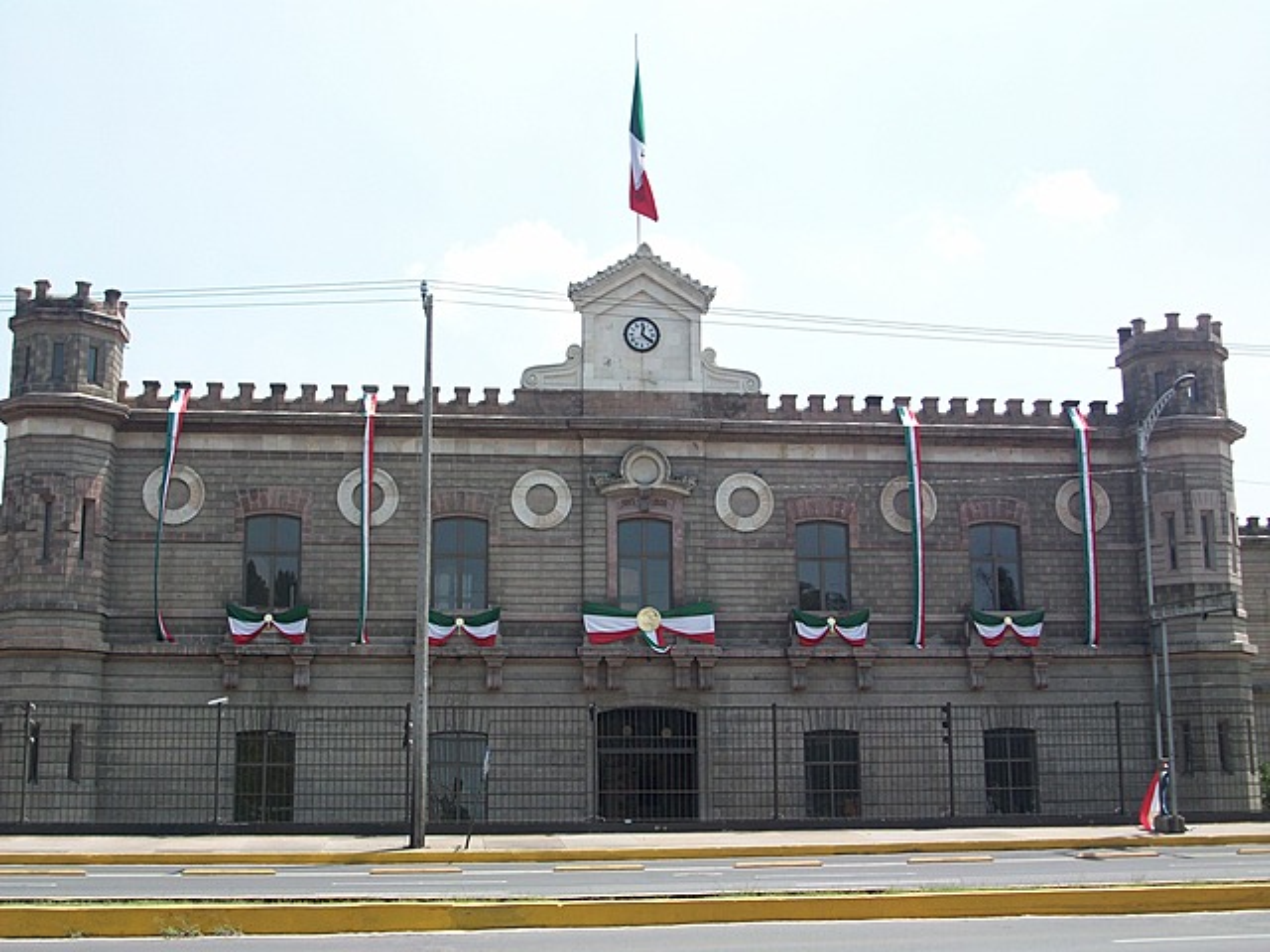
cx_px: 635
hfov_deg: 44.8
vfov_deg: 34.3
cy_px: 476
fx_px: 1541
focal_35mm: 42
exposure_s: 1/507
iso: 64
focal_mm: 7.1
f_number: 3.2
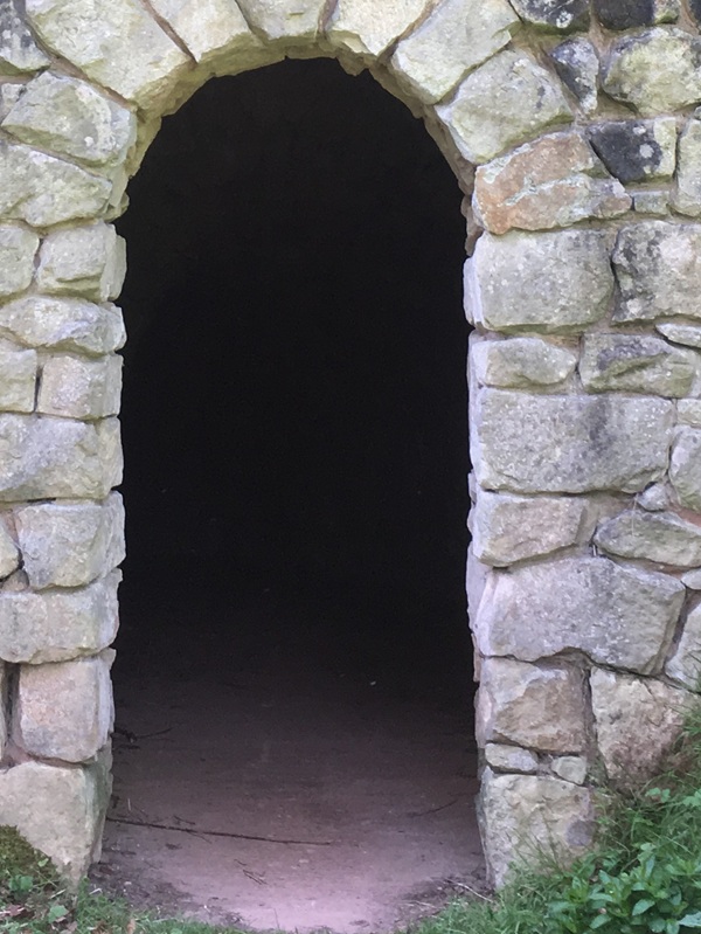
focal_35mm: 29
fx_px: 782
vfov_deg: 61.6
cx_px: 350
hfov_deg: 48.3
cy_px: 467
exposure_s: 1/100
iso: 40
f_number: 2.2
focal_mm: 4.15
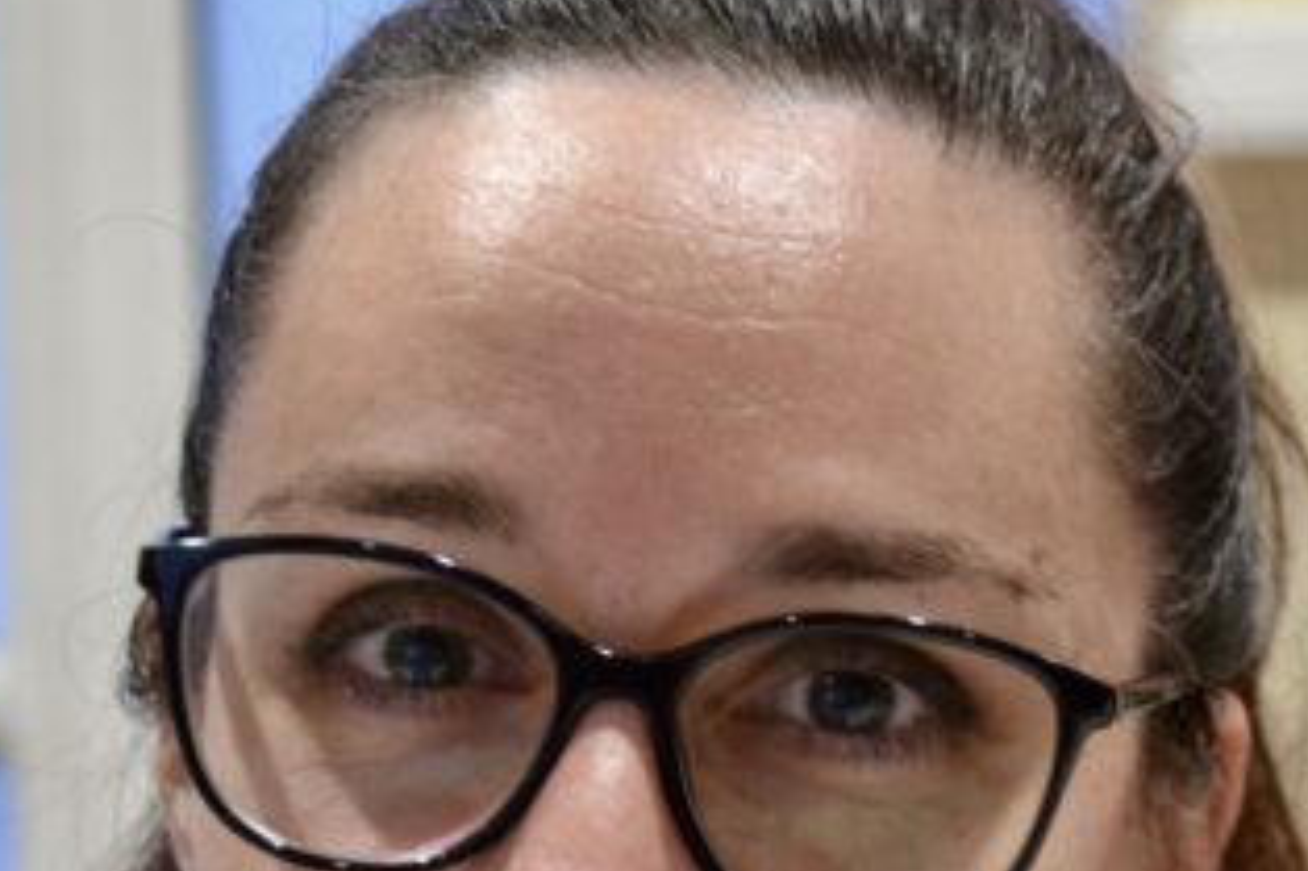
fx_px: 6318
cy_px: 875
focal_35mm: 174
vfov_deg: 7.8
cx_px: 900
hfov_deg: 11.8
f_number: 5
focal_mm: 52
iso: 640
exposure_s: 1/15
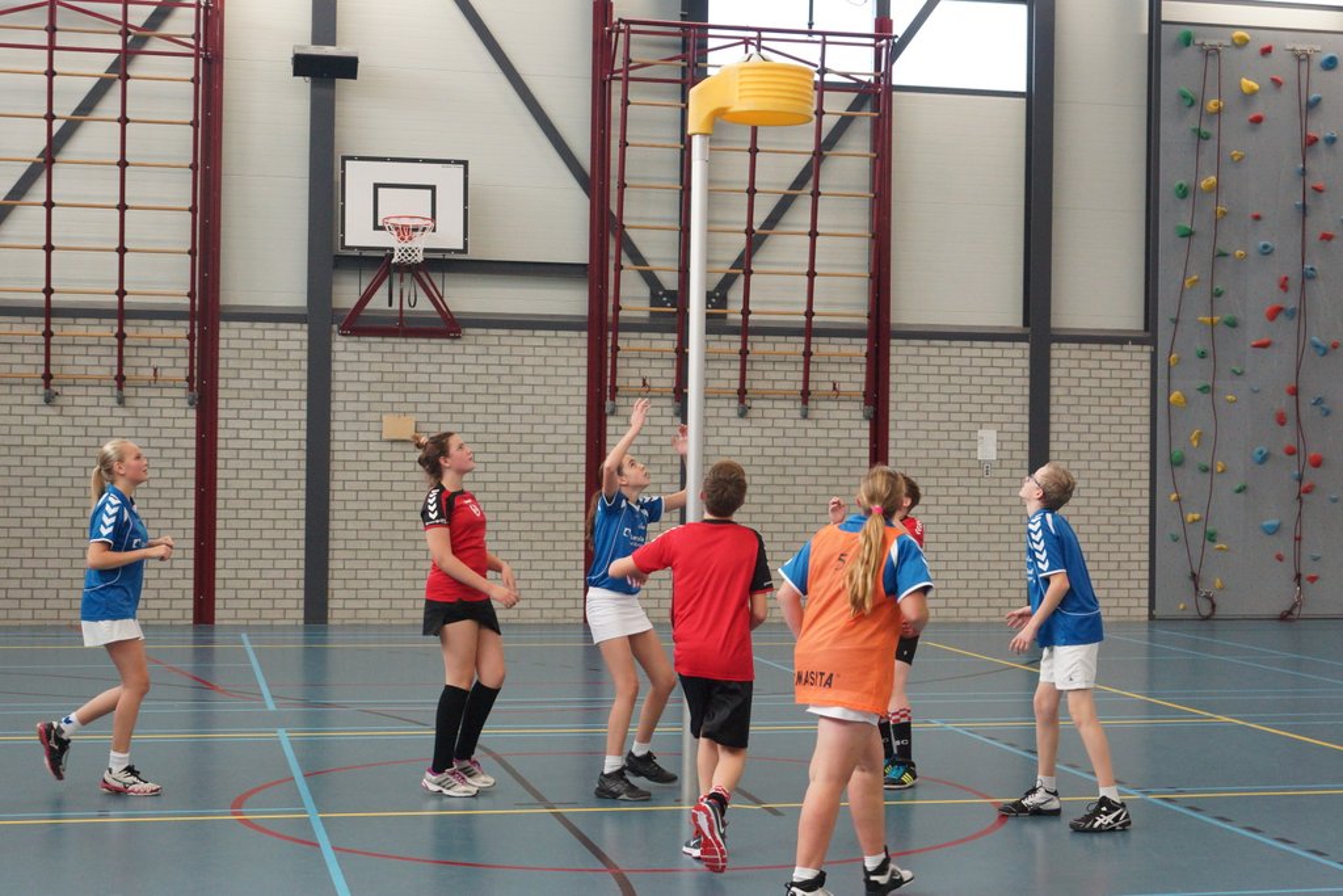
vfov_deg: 25.8
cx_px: 672
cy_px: 448
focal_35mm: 52
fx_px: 1959
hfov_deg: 37.8
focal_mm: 35
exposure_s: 1/250
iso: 1250
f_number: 4
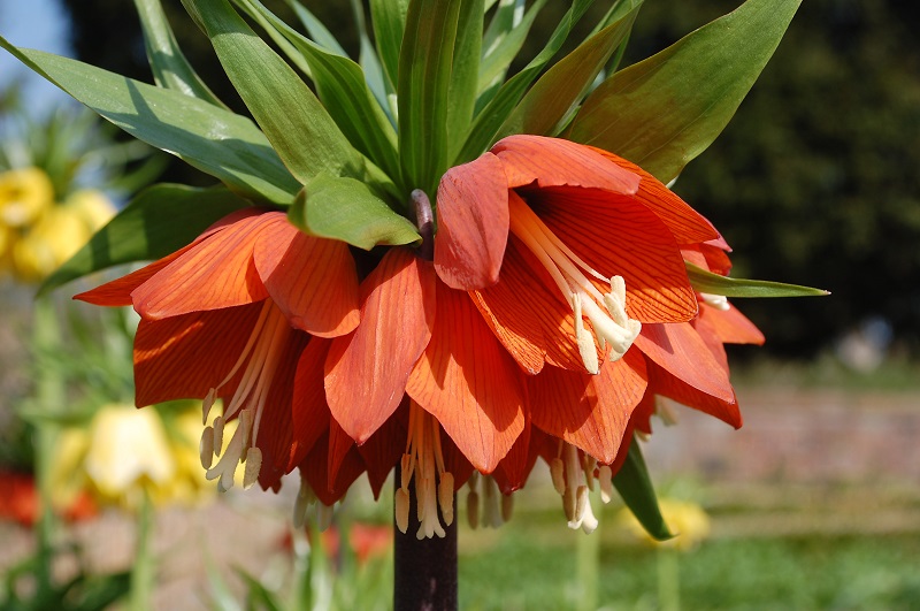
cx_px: 460
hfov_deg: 30.6
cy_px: 306
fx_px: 1684
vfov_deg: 20.6
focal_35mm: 66
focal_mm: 44
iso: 200
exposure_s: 1/160
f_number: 8
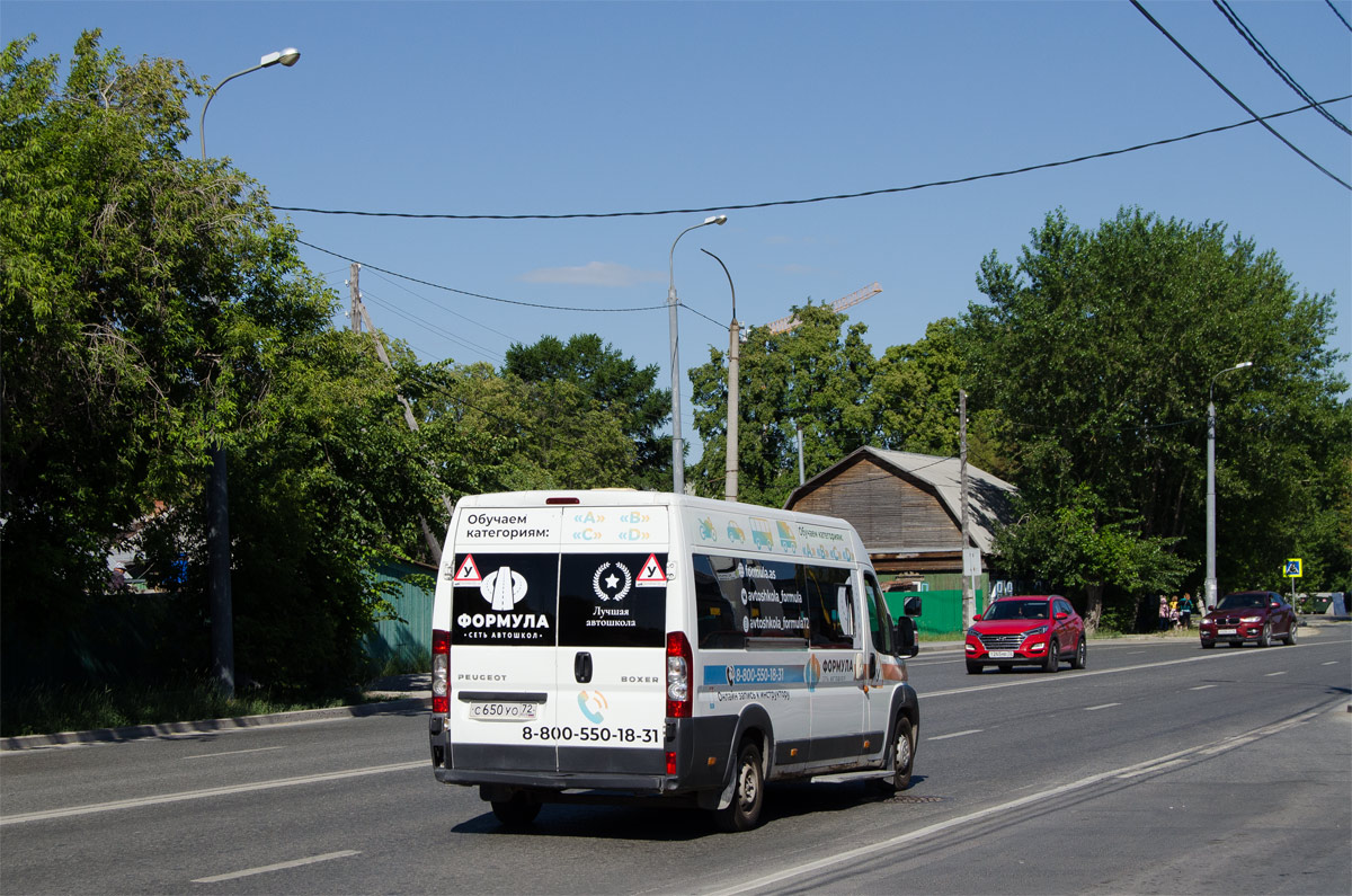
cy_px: 448
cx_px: 676
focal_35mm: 60
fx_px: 2249
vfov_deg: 22.5
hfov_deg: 33.5
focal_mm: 40
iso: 400
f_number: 8
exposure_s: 1/2000
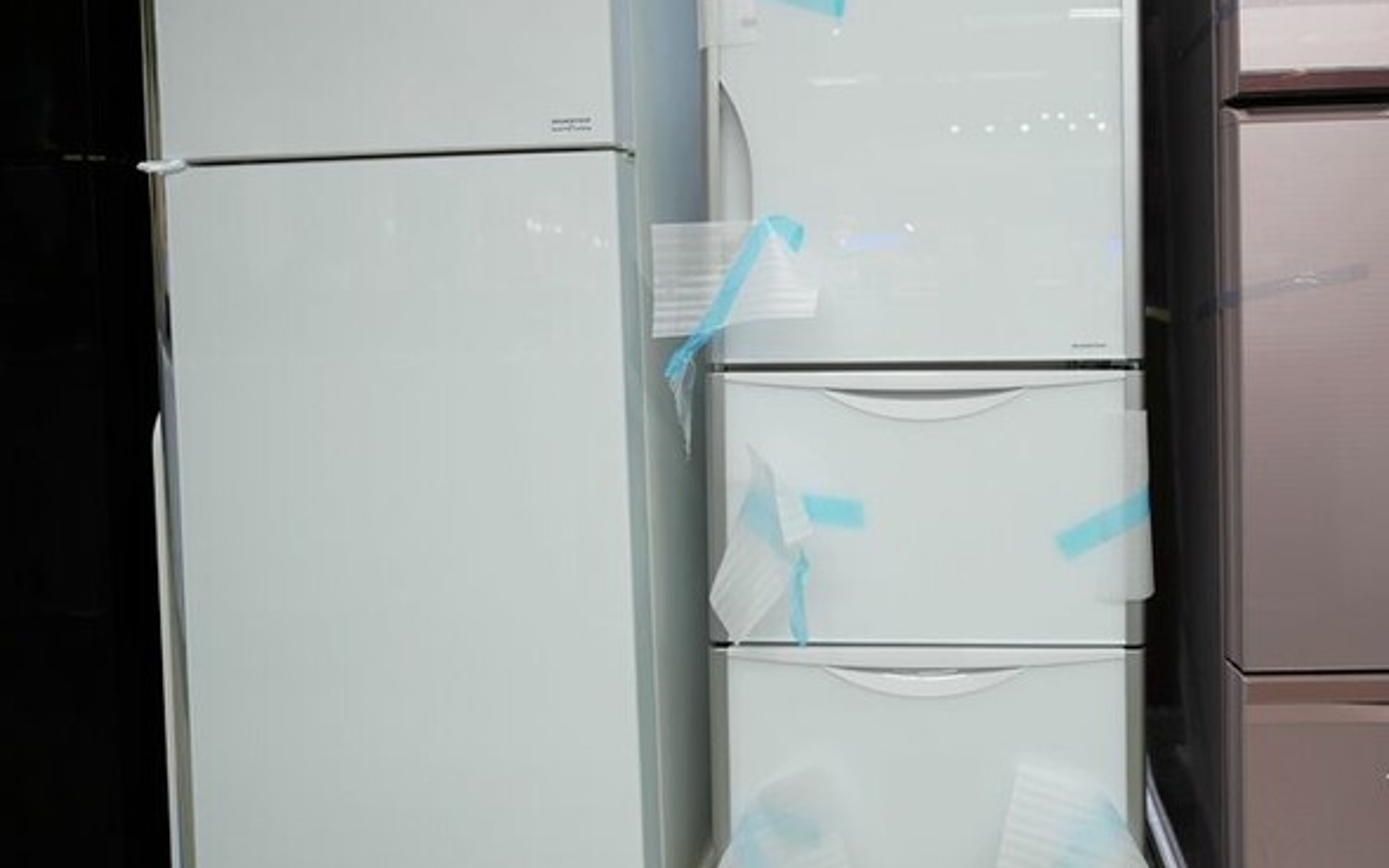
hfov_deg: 70.5
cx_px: 922
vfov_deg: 48.7
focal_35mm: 25
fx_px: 946
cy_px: 316
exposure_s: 1/30
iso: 160
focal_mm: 17
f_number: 2.8
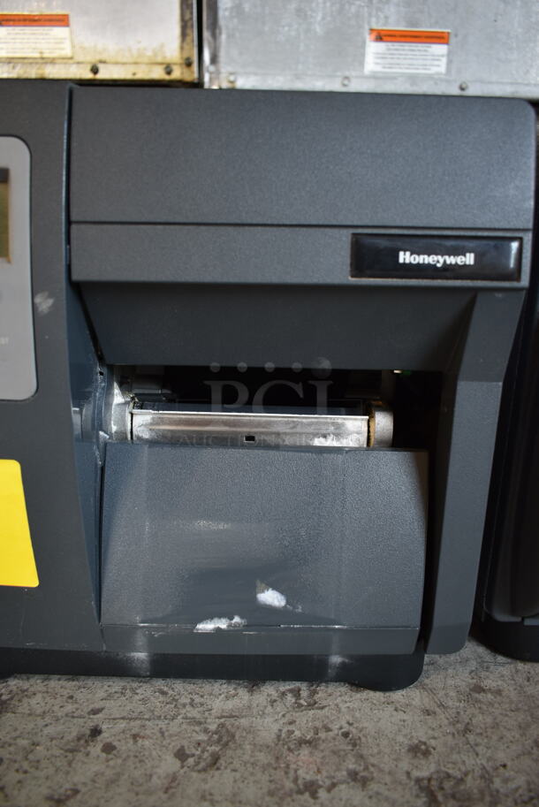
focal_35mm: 27
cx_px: 270
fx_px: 605
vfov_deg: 67.3
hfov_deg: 48.0
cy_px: 404
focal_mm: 18
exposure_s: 1/30
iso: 320
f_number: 3.5
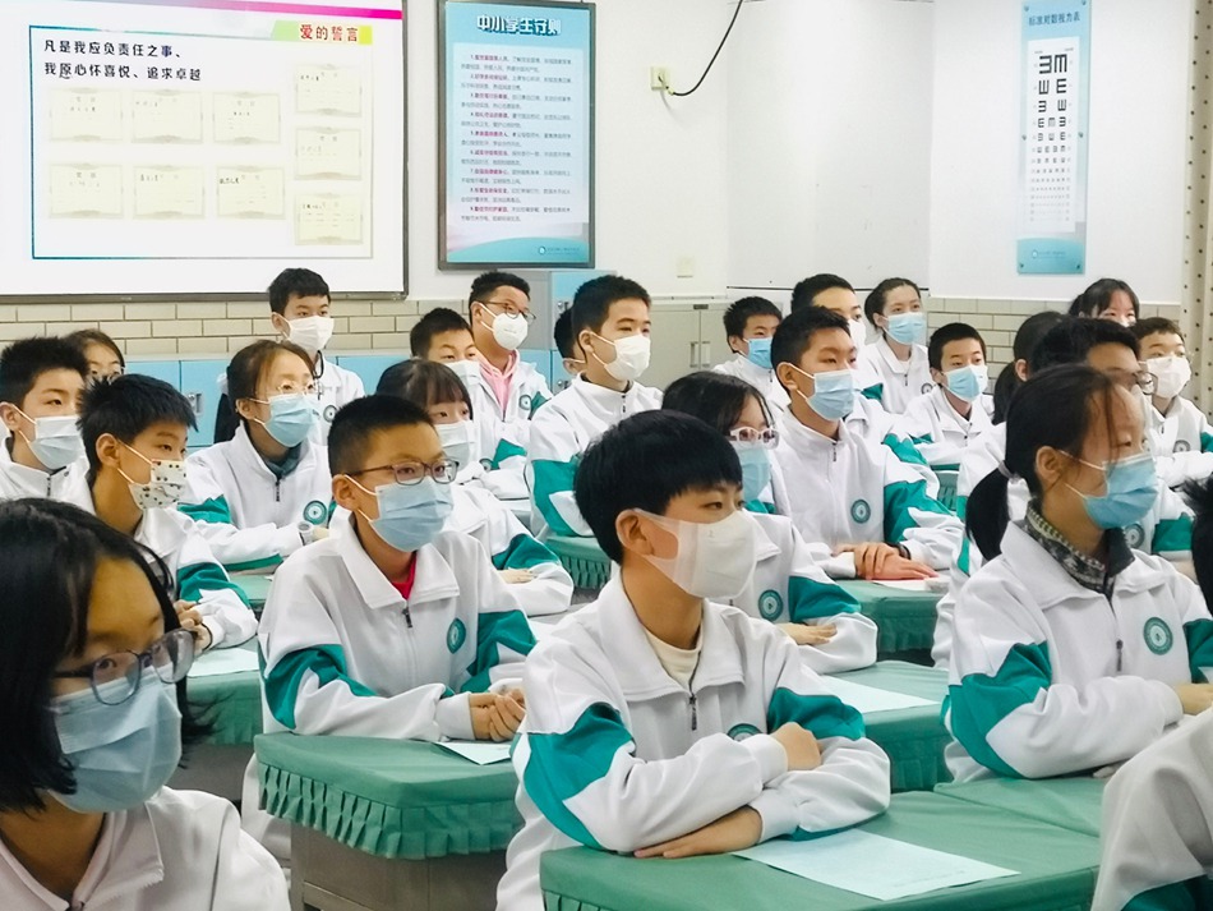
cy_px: 456
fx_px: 2559
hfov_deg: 26.7
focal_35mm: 73
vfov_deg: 20.2
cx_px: 606
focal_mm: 5.58
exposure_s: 1/33.3
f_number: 1.8
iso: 320
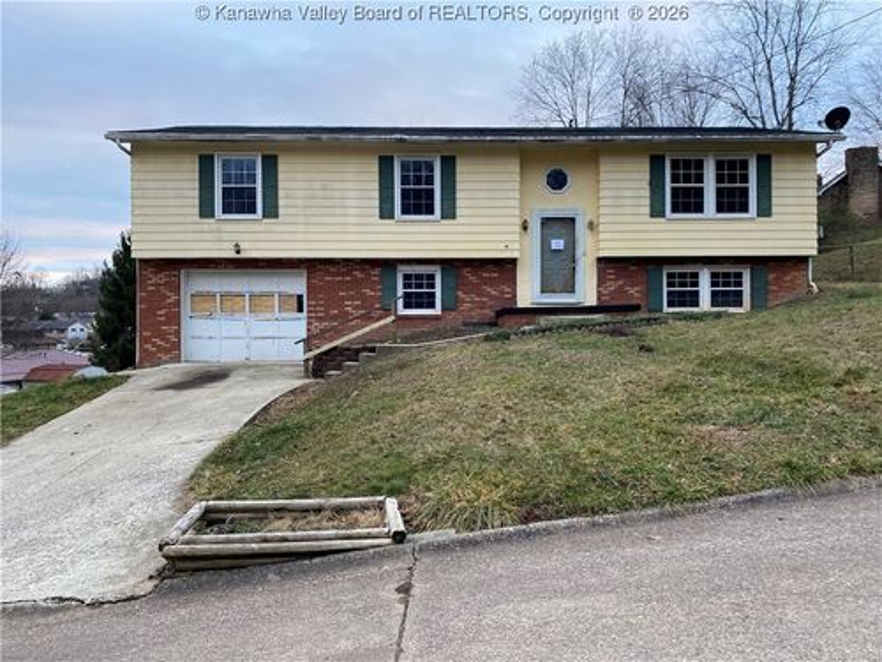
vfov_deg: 53.1
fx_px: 662
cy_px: 331
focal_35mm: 26
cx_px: 441
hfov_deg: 67.3
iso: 125
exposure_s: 1/104
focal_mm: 4.25
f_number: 1.8
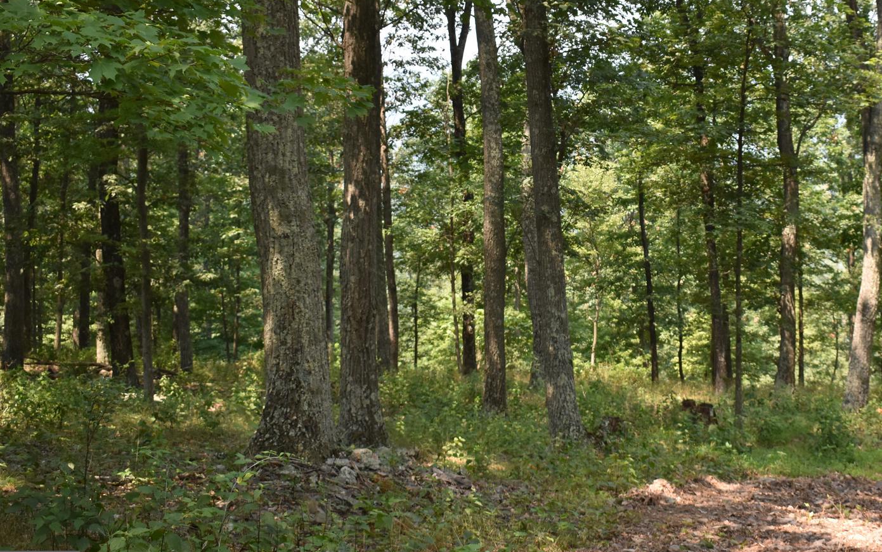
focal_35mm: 63
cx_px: 588
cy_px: 164
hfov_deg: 32.2
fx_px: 1515
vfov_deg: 20.5
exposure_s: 1/500
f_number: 5.6
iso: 400
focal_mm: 28
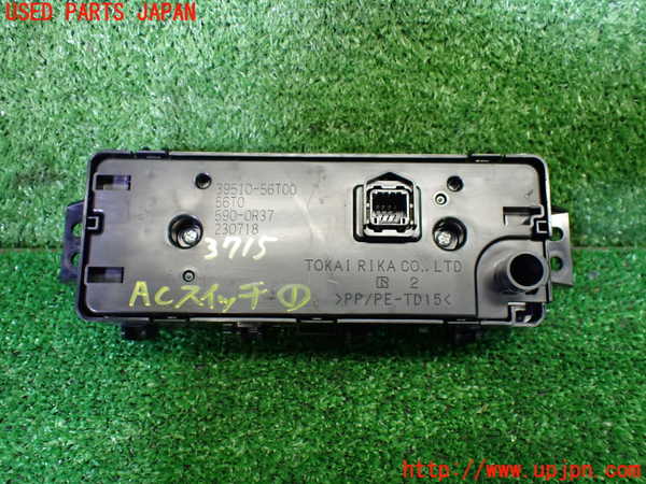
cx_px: 323
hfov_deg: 60.0
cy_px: 242
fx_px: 560
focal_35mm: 30
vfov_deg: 46.8
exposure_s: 1/125
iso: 800
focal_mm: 5.4
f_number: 2.3
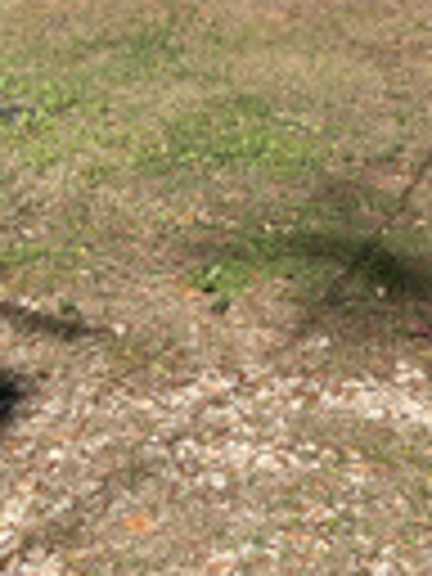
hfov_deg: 20.6
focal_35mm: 71
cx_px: 295
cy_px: -104
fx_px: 1181
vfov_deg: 24.9
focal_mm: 5.1
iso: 50
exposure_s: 1/4016
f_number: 1.6
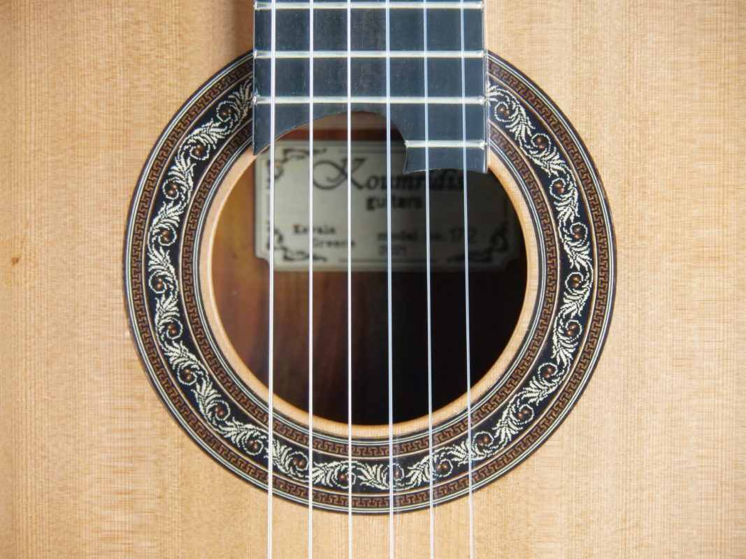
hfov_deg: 9.9
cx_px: 373
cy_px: 280
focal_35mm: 200
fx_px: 4310
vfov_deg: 7.4
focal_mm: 100
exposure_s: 1/200
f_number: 5.6
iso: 3200
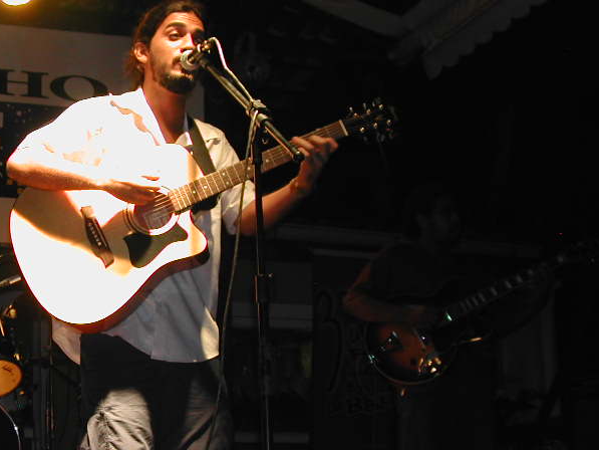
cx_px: 113
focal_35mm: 72
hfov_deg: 26.5
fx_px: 1246
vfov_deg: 20.4
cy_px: 273
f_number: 2.9
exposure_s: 1/30
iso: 100
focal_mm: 9
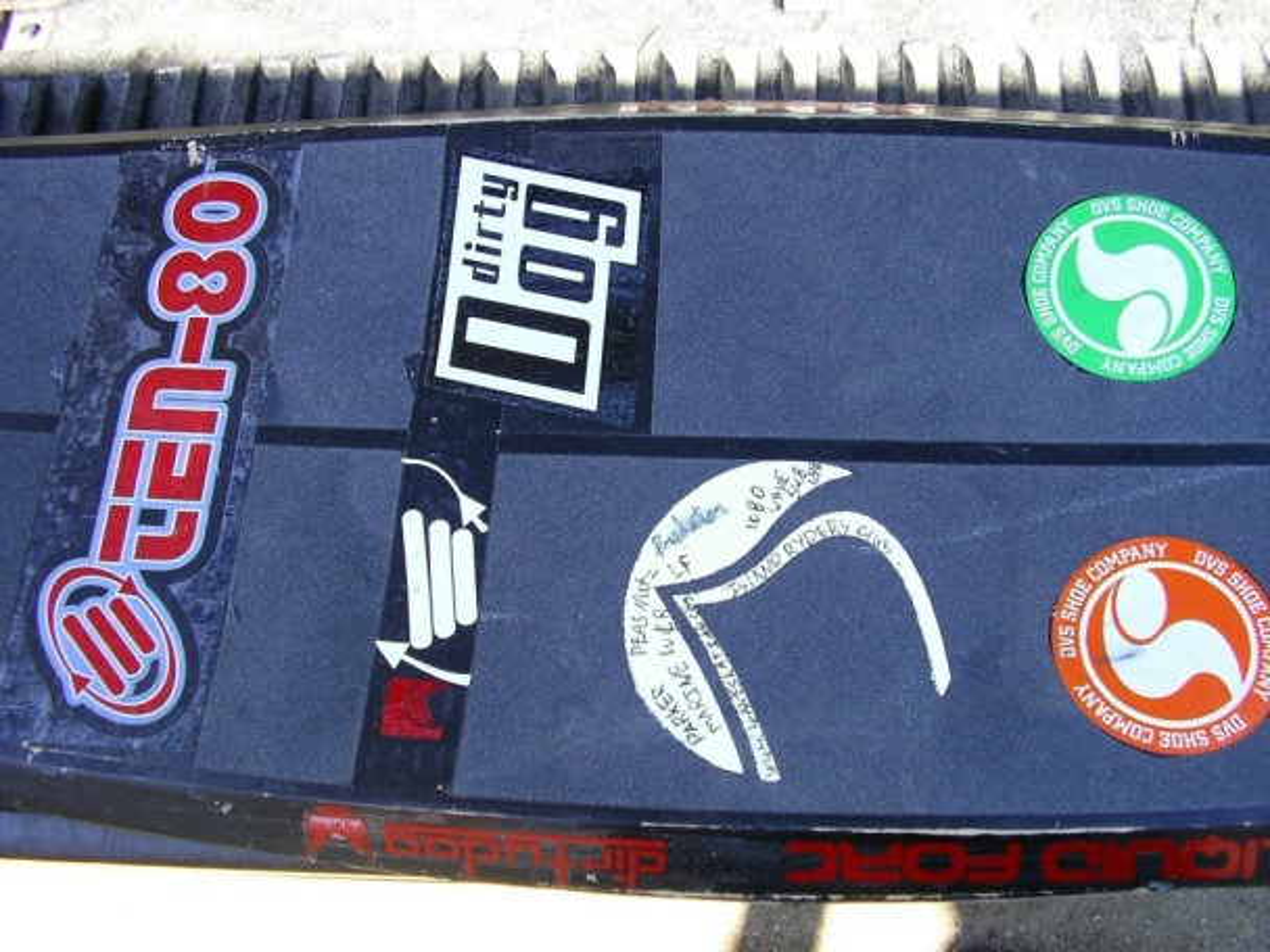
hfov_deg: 49.0
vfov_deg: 37.7
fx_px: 1394
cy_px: 476
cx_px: 635
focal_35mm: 38
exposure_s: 1/60
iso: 50
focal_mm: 5.8
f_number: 2.9
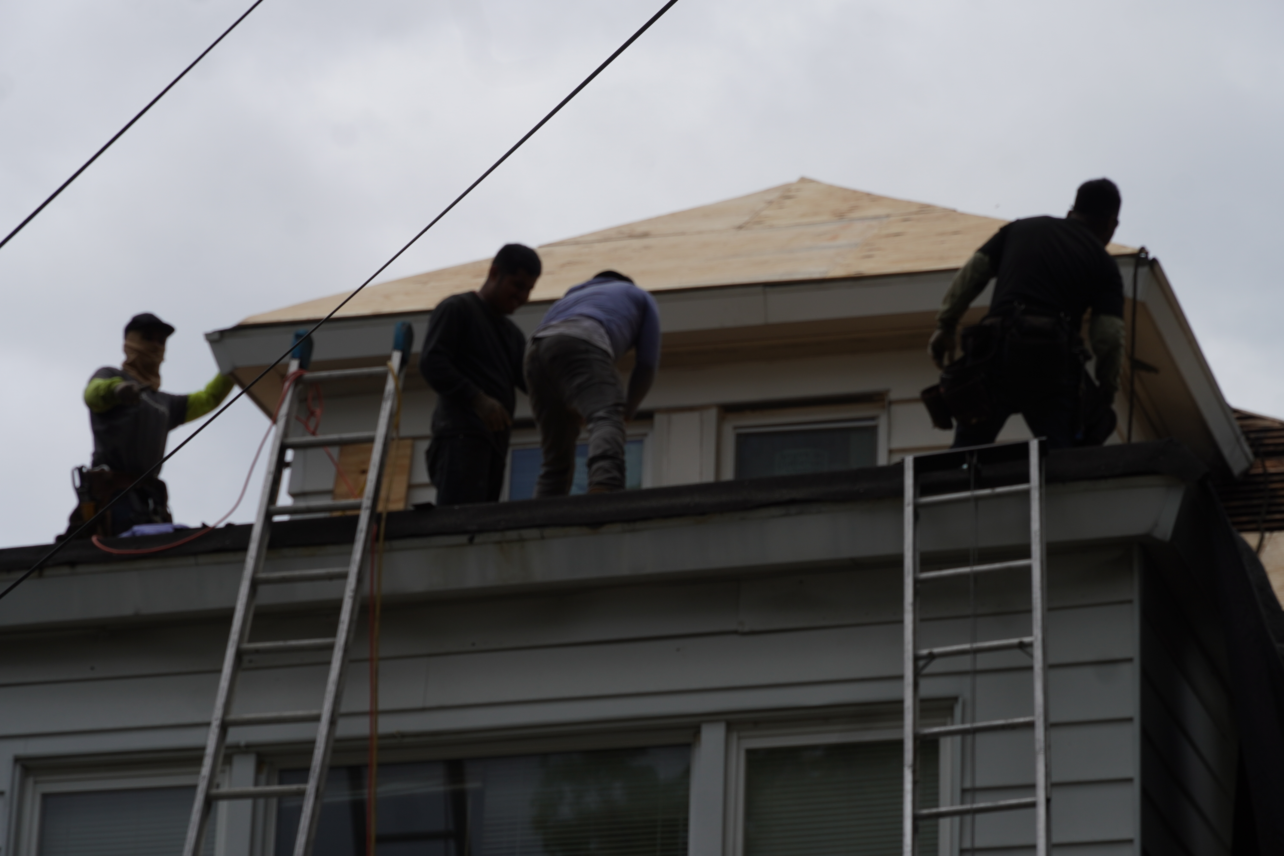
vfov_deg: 11.0
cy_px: 428
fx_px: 4440
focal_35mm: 124
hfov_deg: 16.5
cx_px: 642
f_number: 8
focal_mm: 83
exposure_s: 1/640
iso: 100
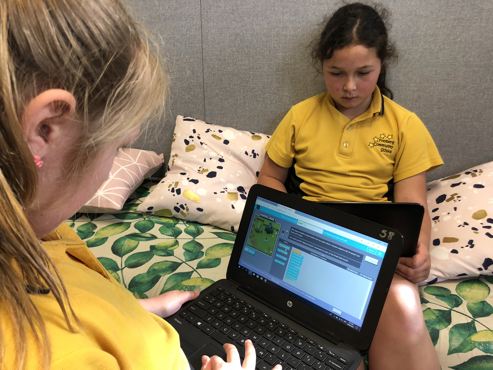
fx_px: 399
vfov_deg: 49.7
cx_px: 246
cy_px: 185
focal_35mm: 28
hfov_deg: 63.4
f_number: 1.8
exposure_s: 1/17
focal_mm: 3.99
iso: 40
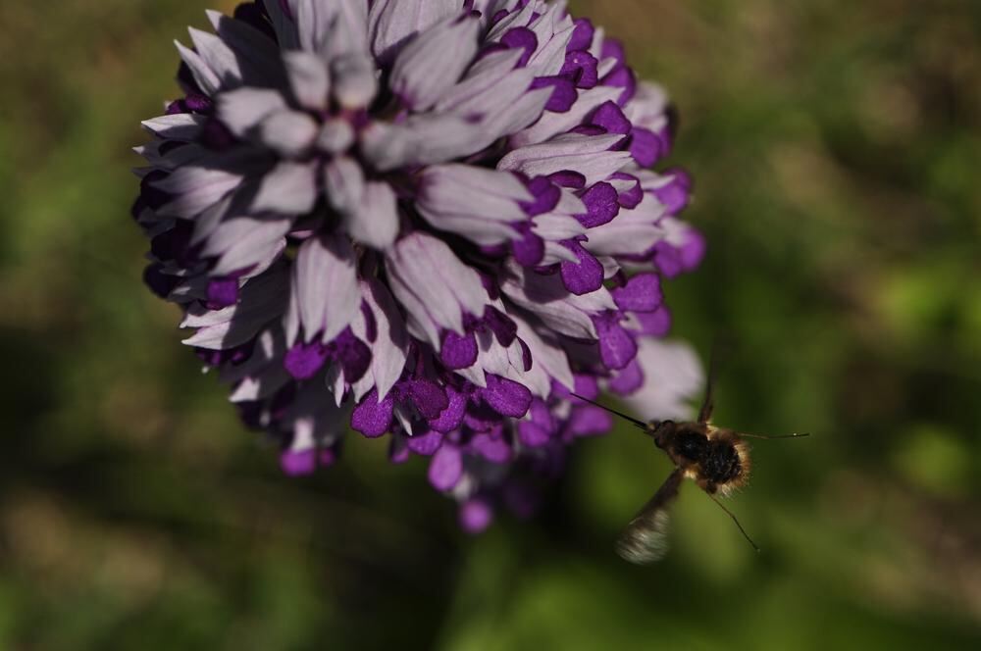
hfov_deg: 16.1
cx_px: 490
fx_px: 3470
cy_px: 326
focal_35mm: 128
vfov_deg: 10.7
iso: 200
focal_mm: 85
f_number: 9
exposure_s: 1/1600
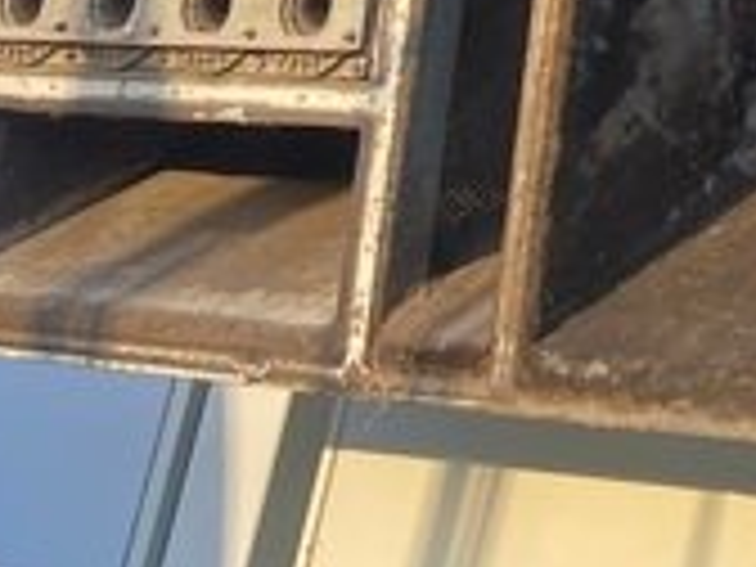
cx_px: 1521
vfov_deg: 11.6
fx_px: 2533
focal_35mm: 116
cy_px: -533
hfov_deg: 14.2
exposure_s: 1/404
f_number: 1.8
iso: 32
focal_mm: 4.25
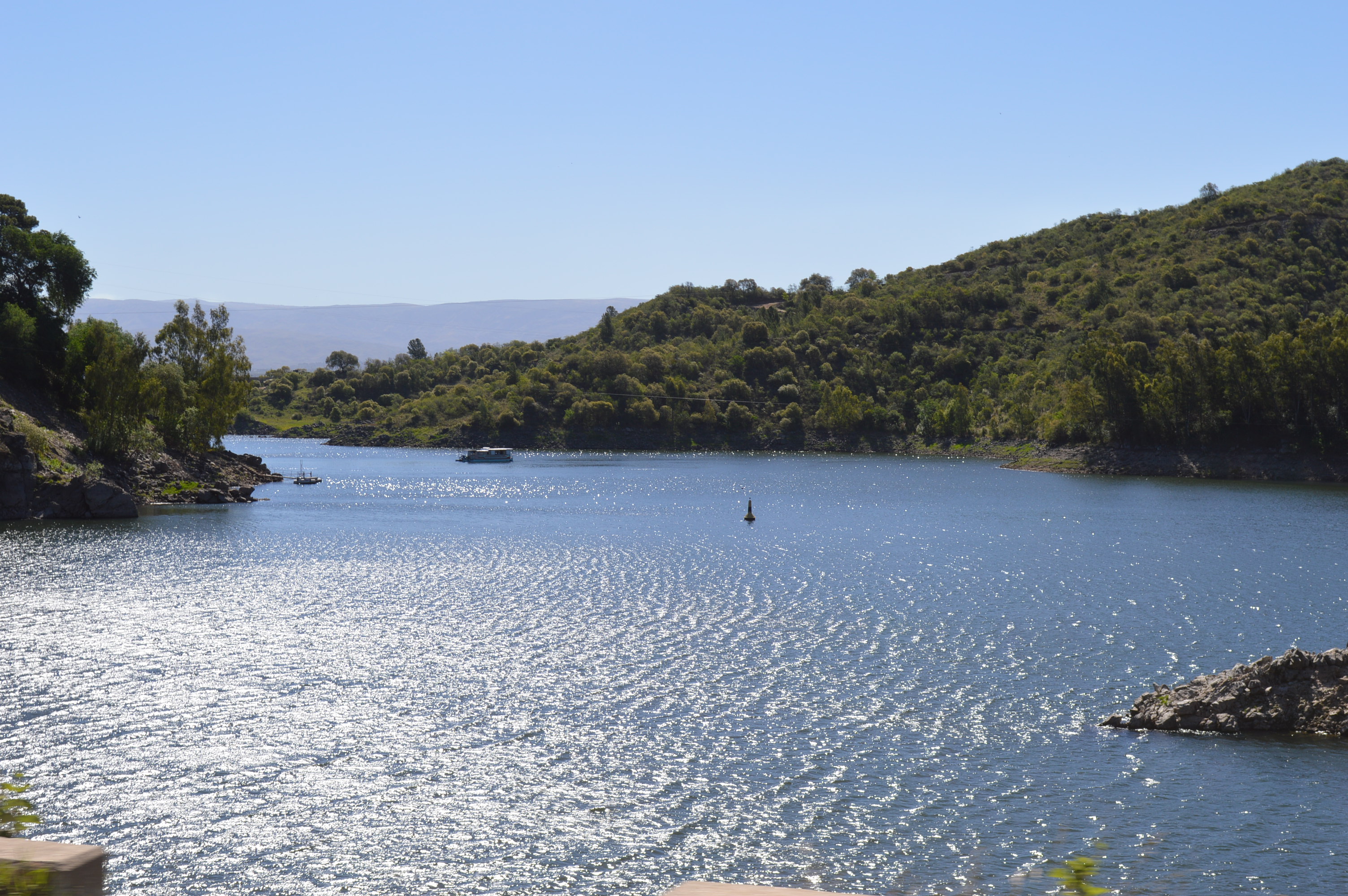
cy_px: 448
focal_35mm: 57
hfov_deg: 35.1
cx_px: 674
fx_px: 2132
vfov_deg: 23.7
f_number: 8
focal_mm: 38
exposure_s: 1/250
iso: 100
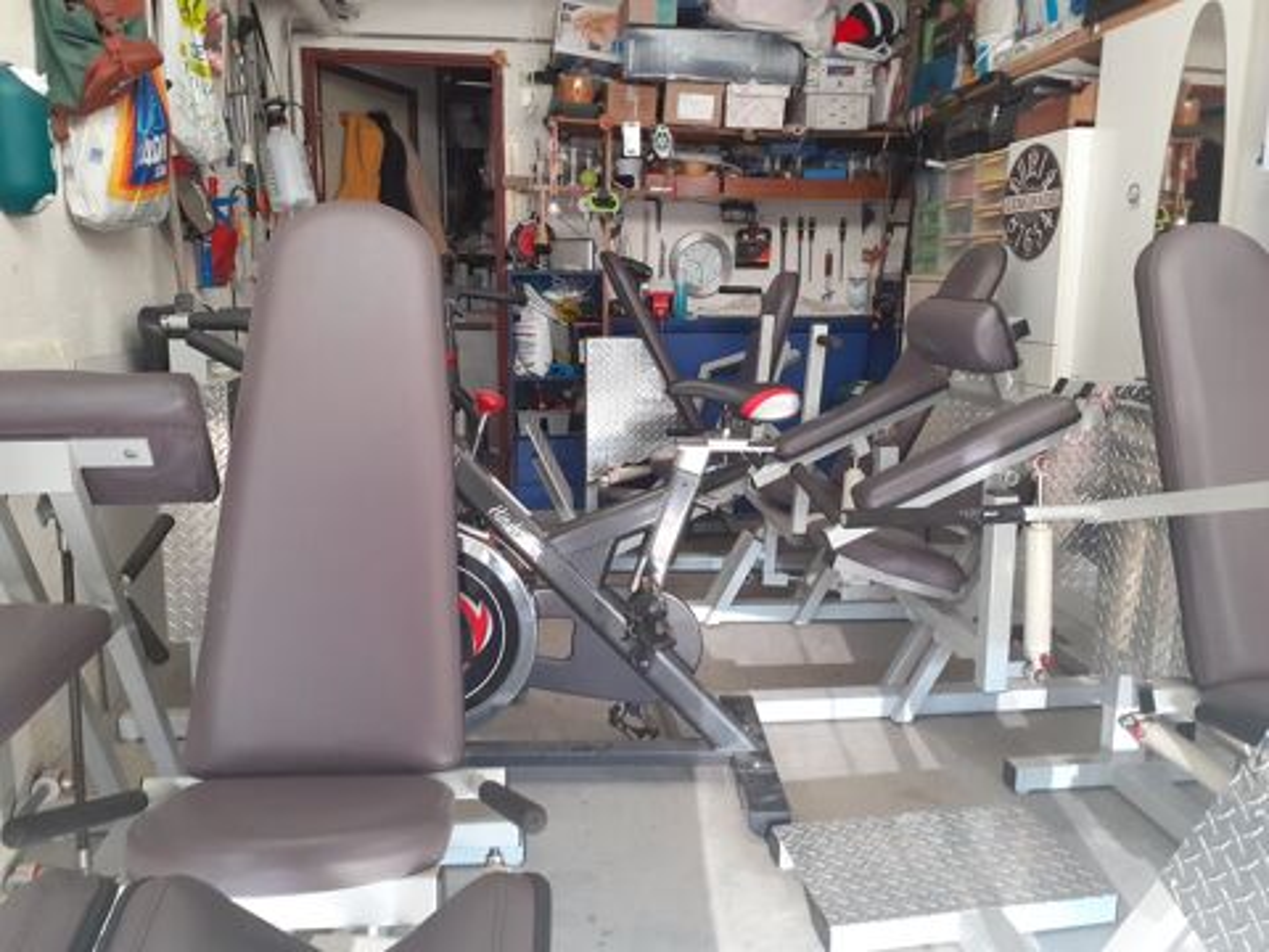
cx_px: 634
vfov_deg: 51.4
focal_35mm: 27
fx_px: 990
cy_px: 476
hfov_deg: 65.3
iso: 125
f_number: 1.9
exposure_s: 1/50
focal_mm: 3.6
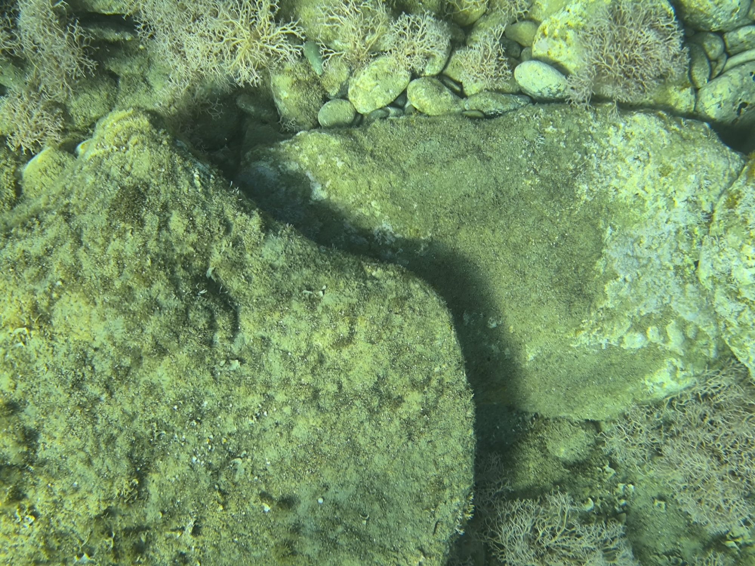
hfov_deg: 41.2
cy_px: 283
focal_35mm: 46
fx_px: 1003
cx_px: 378
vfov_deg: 31.5
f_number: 1.65
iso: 50
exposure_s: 1/174
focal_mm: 6.14
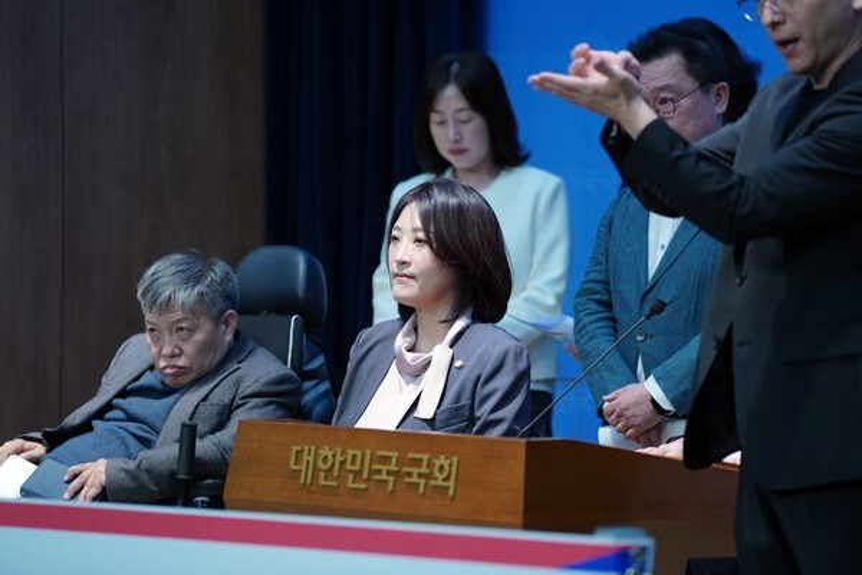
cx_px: 431
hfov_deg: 10.3
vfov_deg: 6.9
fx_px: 4789
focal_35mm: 200
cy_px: 288
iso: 800
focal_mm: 200
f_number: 4.5
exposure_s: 1/125
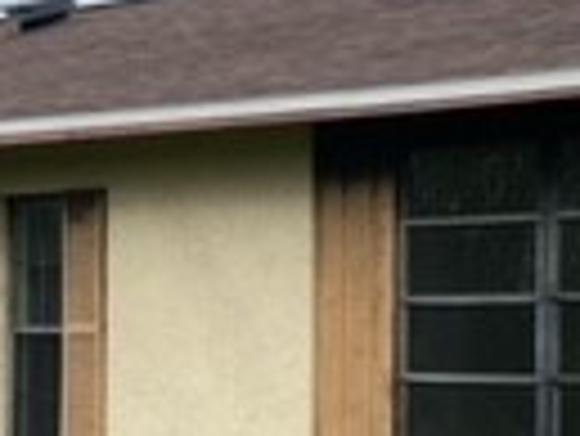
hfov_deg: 14.2
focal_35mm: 139
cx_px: 306
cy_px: 369
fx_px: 2331
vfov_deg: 10.6
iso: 20
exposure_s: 1/390
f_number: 1.8
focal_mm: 3.99
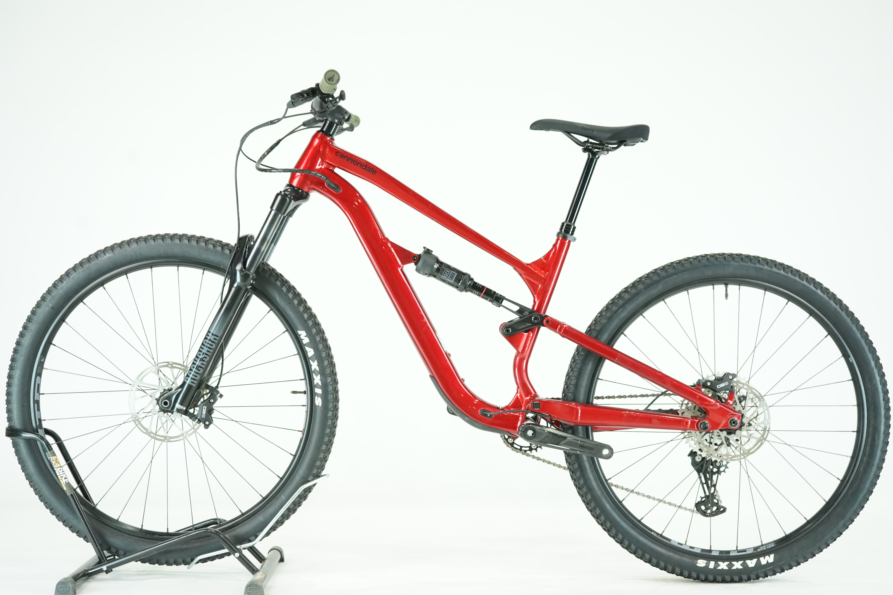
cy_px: 298
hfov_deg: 37.5
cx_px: 446
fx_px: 1315
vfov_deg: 25.5
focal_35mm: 53
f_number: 5
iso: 2500
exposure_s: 1/200
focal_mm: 53
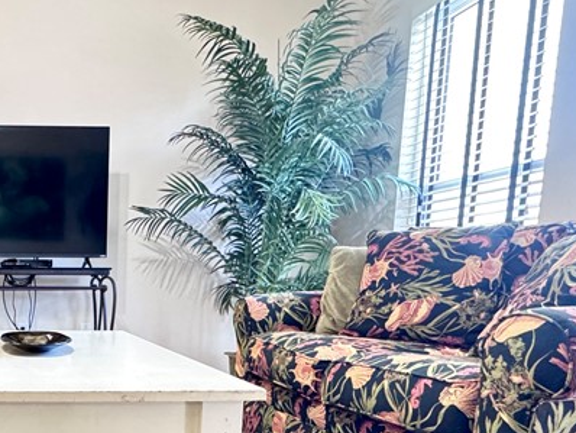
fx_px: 599
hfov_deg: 44.6
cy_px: 369
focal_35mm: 36
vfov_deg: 37.7
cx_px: 17
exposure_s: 1/60
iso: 800
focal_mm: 2.22
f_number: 2.2
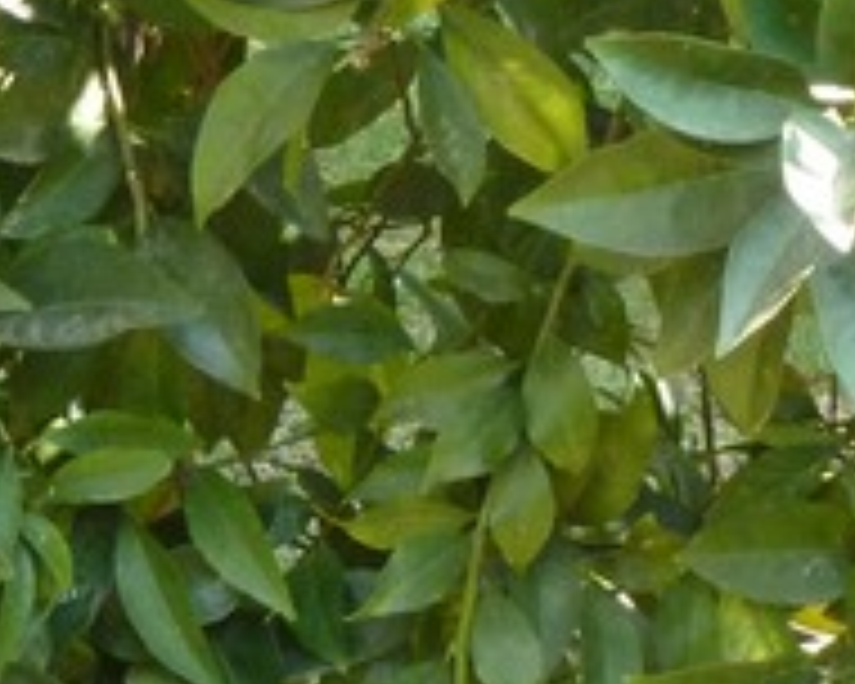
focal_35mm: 200
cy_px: -522
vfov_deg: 7.5
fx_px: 5061
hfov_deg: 9.6
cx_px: 580
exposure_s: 1/60
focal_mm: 9.4
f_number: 4.3
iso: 400
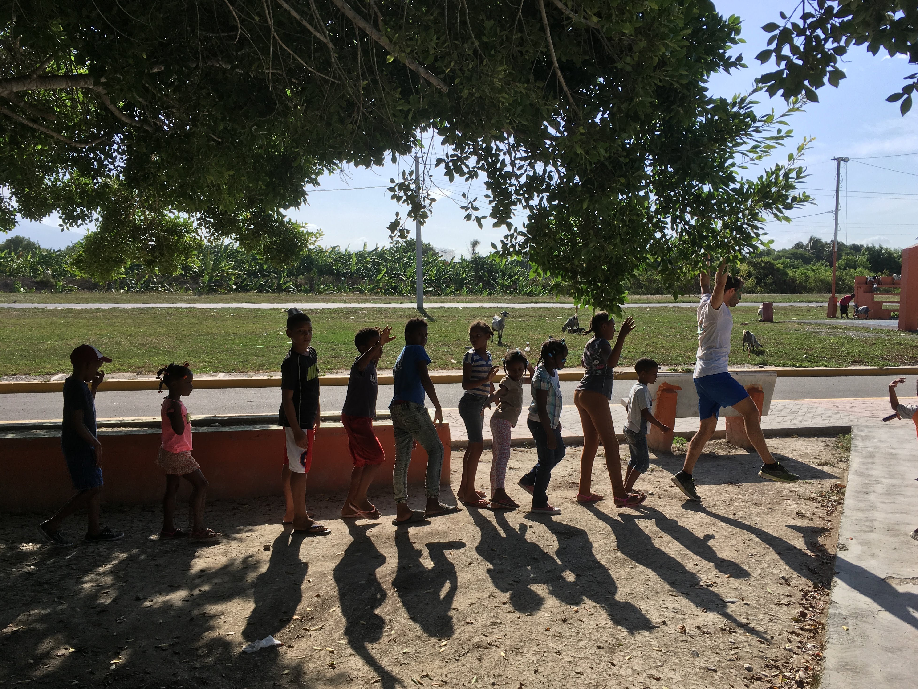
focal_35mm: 30
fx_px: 796
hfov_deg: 60.0
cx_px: 474
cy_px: 341
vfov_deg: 46.8
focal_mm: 4.15
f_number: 2.2
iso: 25
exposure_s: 1/1479
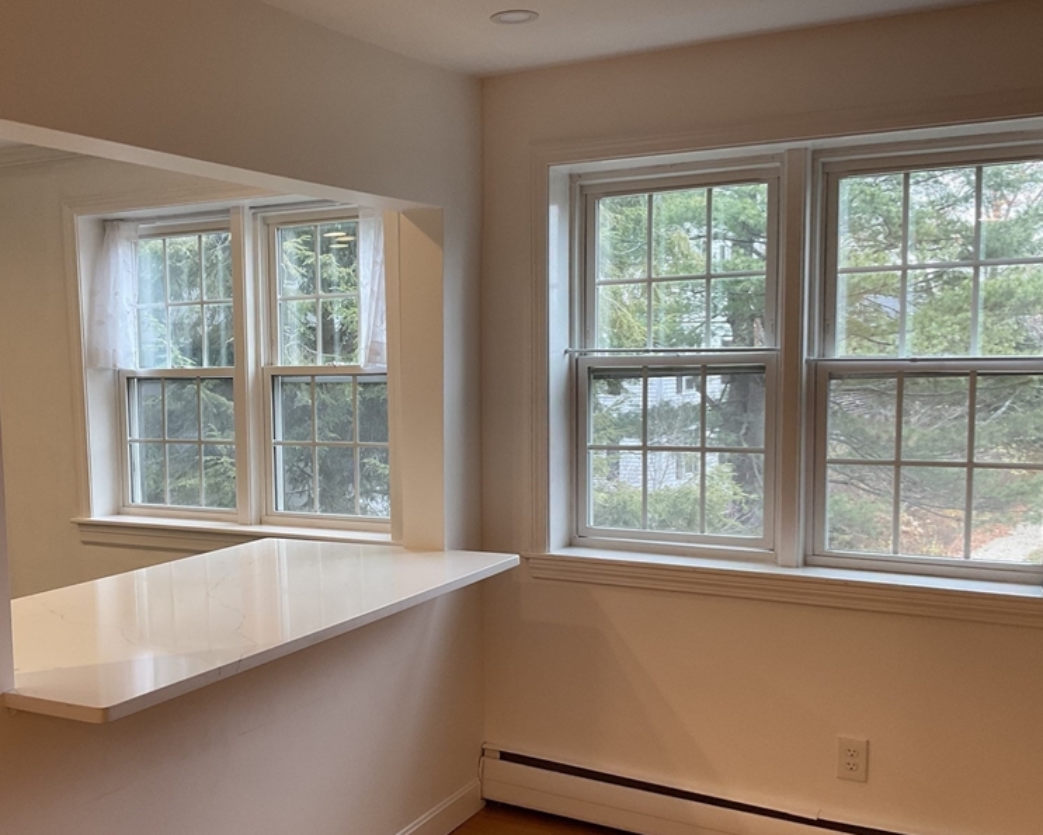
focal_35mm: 39
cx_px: 392
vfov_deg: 38.2
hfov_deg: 46.4
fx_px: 1204
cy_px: 483
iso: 40
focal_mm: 3
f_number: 1.8
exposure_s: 1/60
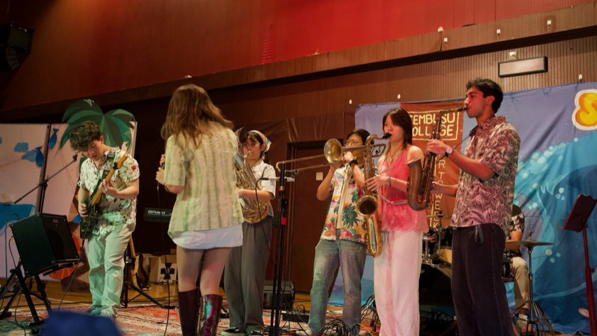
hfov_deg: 52.8
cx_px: 300
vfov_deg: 31.1
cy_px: 142
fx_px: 602
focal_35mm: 38
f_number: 4
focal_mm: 36
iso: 8000
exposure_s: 1/160
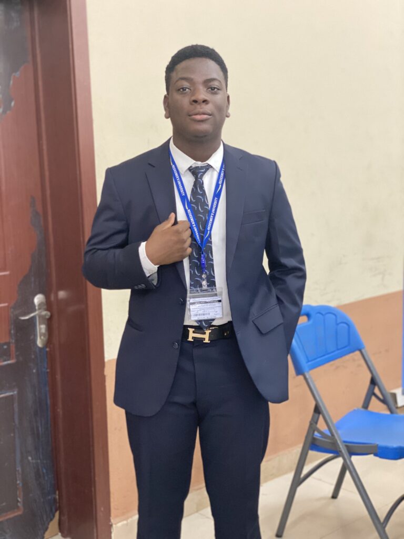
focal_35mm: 52
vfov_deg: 36.8
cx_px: 202
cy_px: 270
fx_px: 809
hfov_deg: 28.0
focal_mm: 6
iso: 320
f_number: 2
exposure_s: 1/25
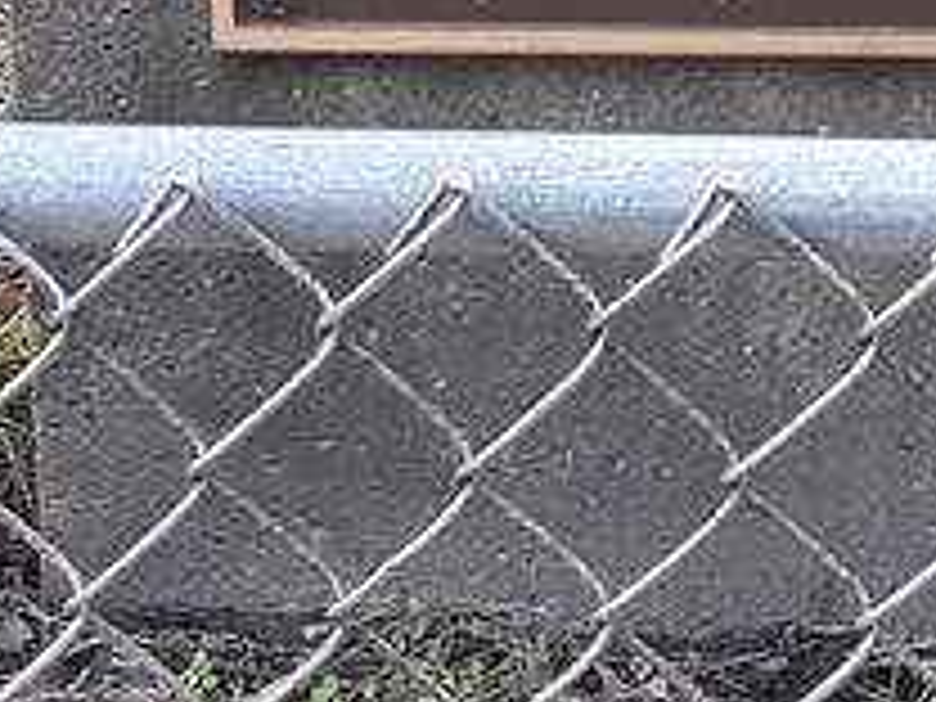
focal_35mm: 138
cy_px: -630
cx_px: 936
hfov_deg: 14.1
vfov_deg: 10.1
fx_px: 3731
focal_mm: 3.7
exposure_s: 1/196
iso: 40
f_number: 1.7
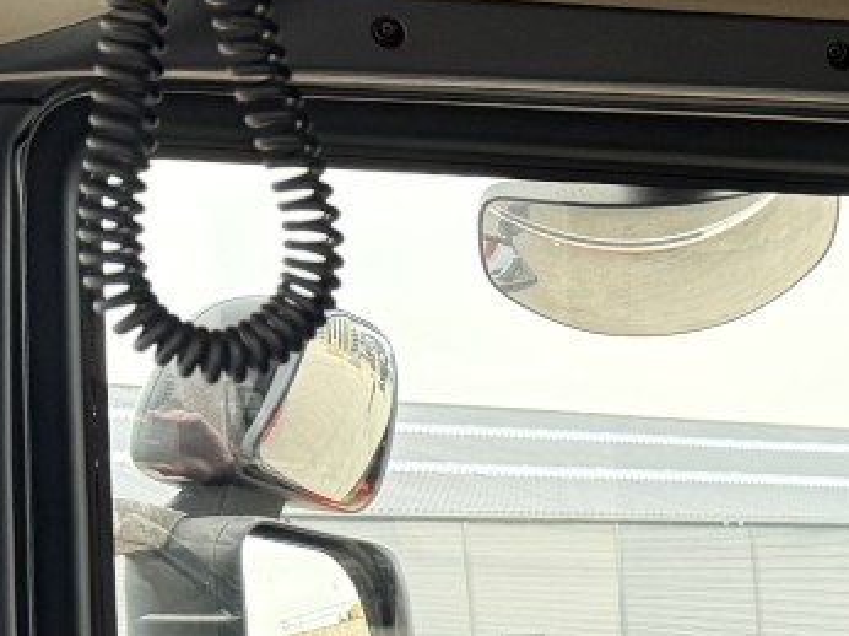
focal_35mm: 100
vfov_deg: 14.0
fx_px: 2451
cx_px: 1649
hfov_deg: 15.9
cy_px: 906
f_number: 1.78
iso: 200
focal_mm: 6.76
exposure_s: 1/64
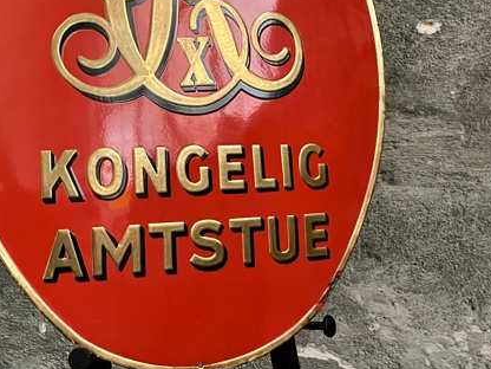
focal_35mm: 50
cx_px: 149
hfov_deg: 37.6
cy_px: 73
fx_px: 709
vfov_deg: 28.5
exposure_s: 1/40
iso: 640
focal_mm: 5.1
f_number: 1.6
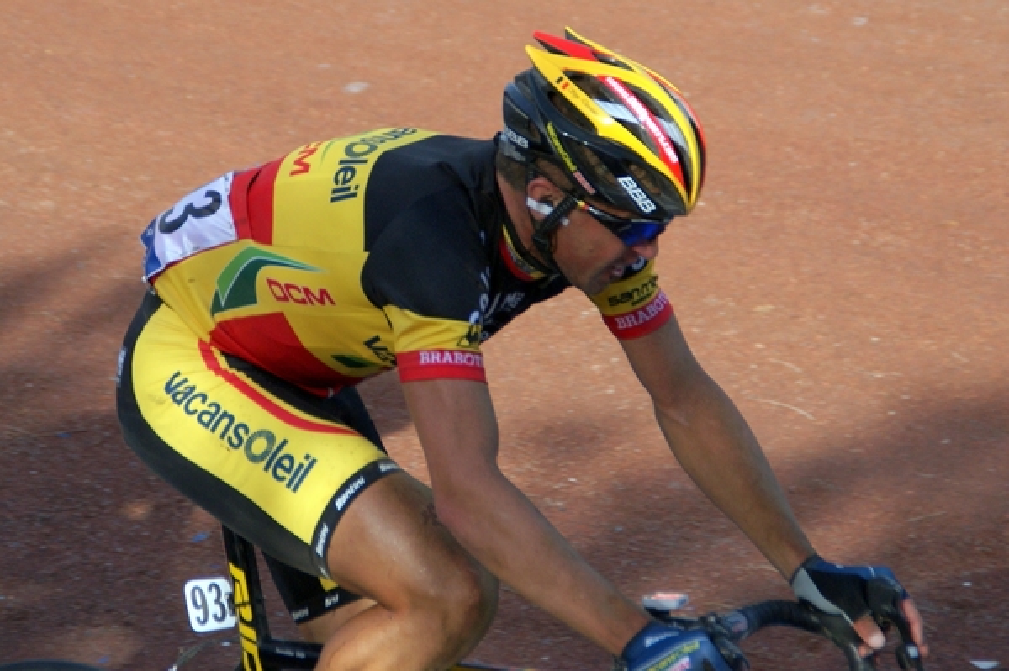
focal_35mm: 150
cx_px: 504
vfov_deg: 9.1
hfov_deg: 13.7
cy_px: 336
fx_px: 4201
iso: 200
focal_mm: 100
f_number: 5.6
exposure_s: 1/1000
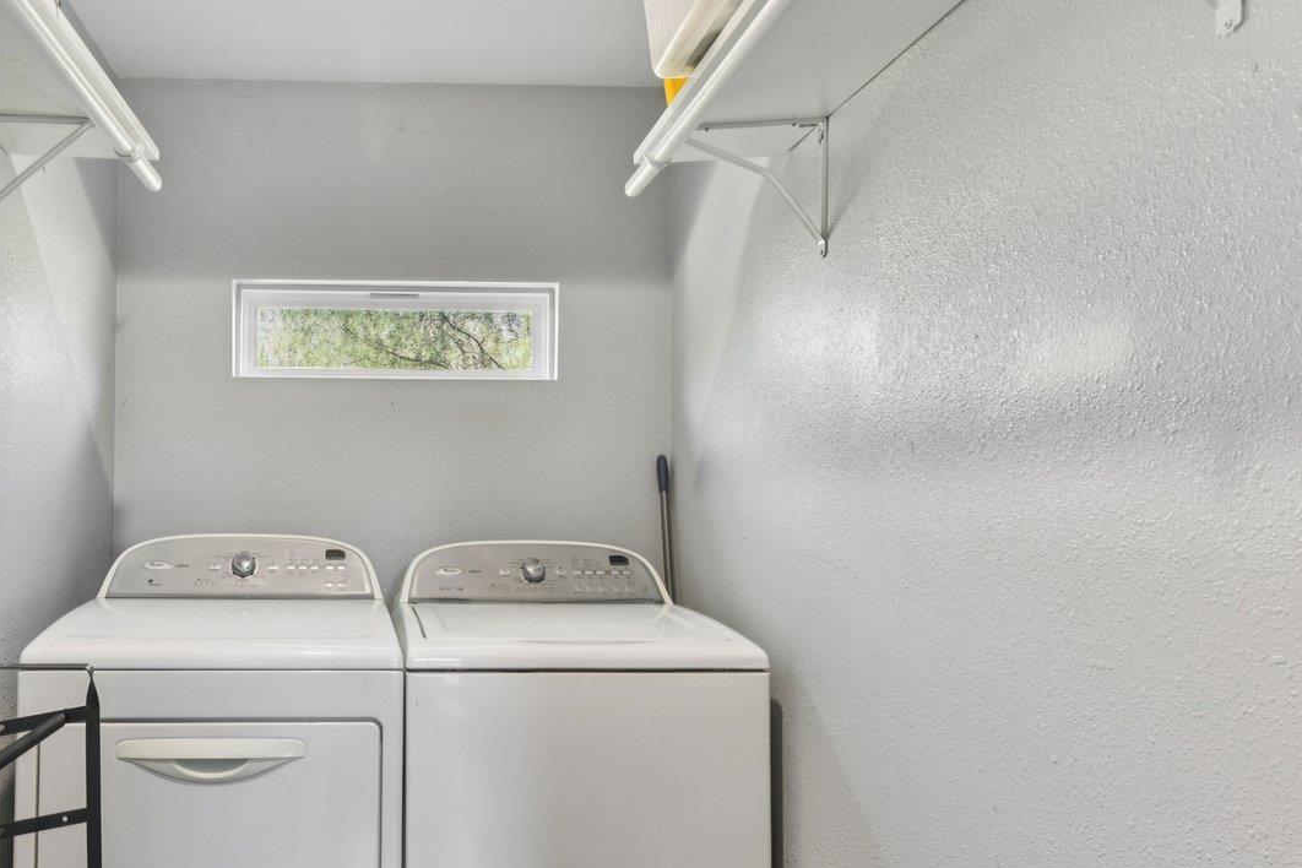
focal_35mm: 27
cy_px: 474
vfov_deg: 47.9
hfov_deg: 64.8
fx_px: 976
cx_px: 390
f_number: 8
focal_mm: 14
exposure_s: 1/10
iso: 400
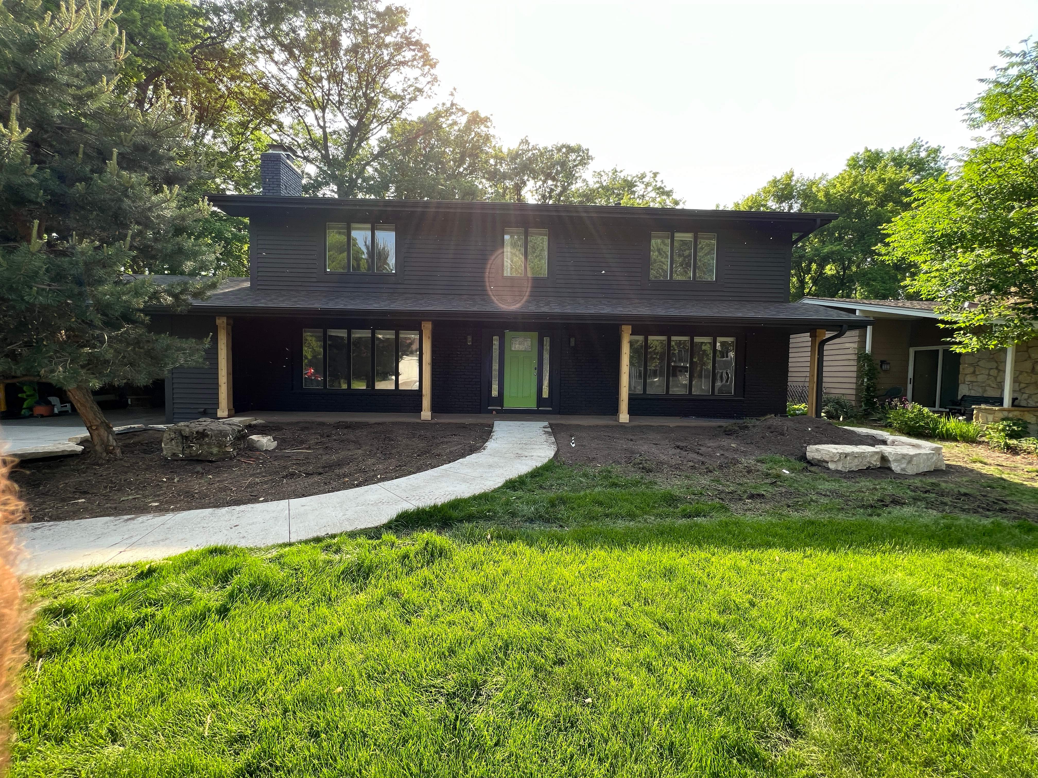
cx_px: 519
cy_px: 389
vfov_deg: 89.9
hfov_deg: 106.2
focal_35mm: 13
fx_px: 390
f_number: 1.8
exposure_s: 1/189
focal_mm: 1.57
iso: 32
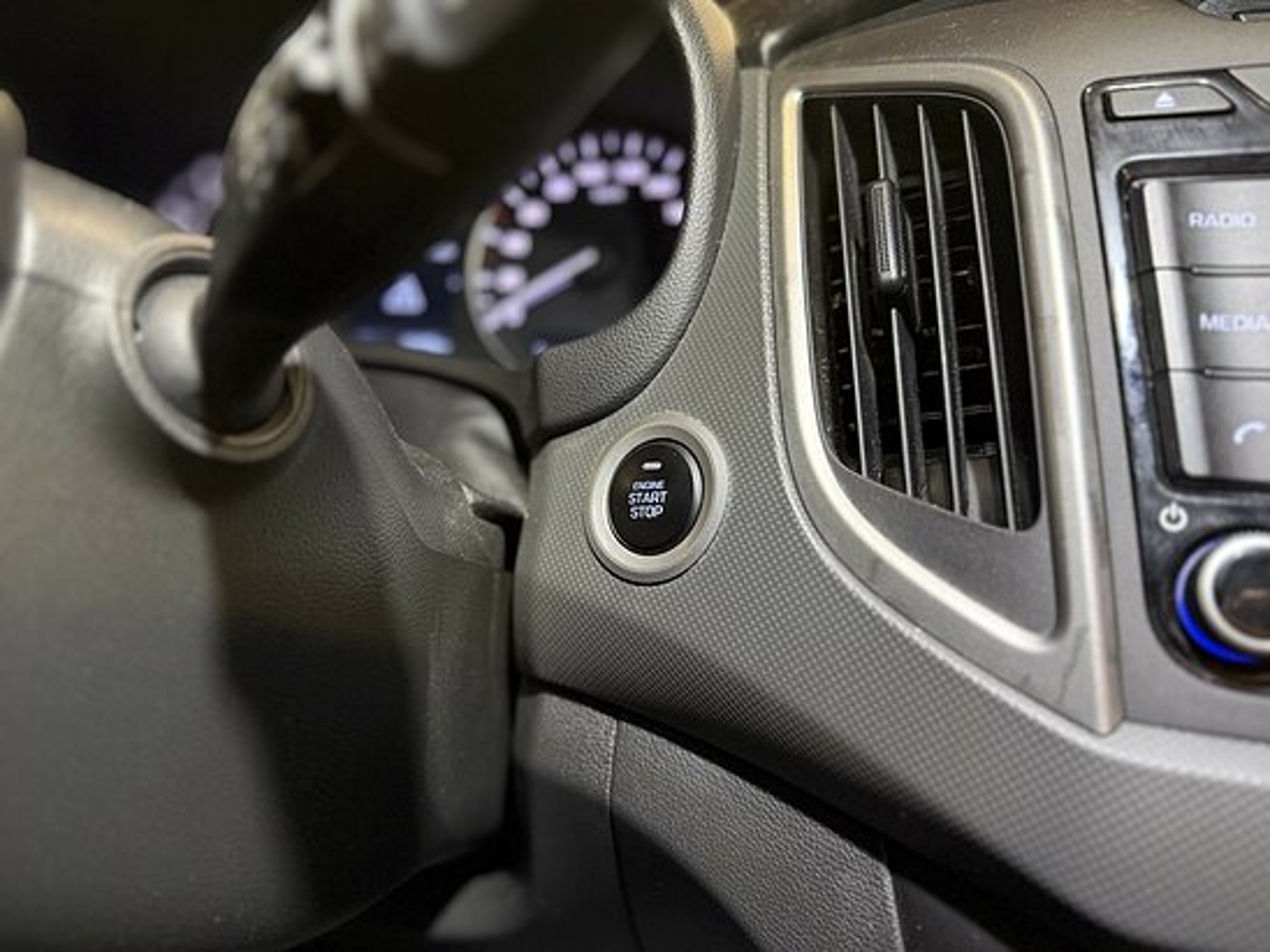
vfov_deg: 56.8
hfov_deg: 71.6
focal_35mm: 24
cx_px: 635
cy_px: 476
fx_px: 881
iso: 200
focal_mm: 6.76
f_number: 1.78
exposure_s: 1/42
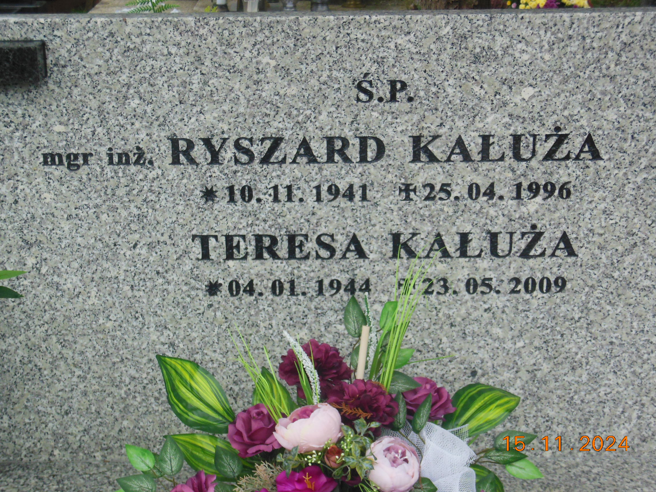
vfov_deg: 22.3
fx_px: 1251
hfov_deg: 29.4
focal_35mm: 66
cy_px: 246
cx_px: 328
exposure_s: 1/200
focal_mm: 11.7
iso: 400
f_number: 4.3
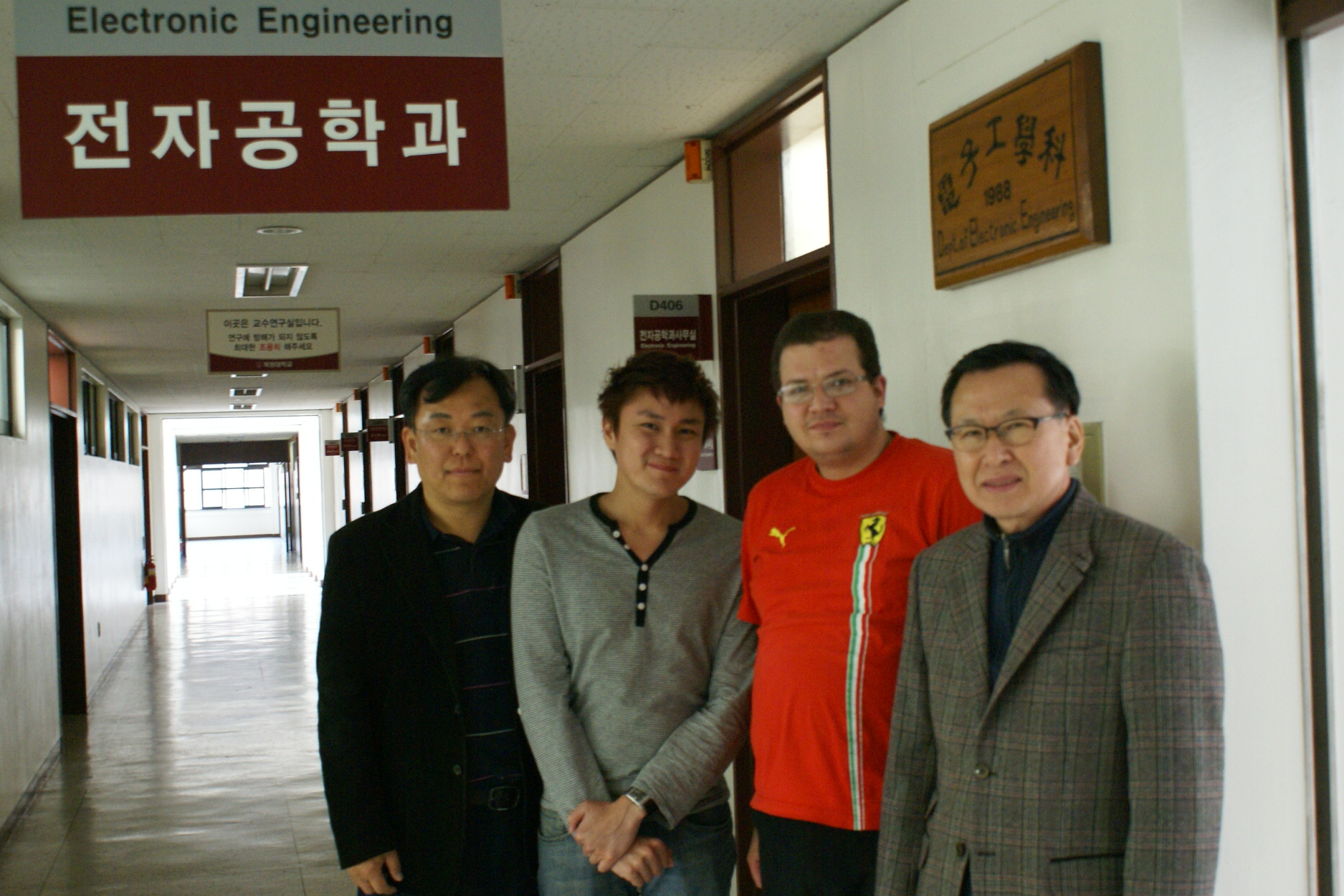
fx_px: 1605
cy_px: 457
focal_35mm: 43
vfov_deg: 31.2
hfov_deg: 45.4
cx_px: 676
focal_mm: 28
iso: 400
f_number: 4.5
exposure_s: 1/10
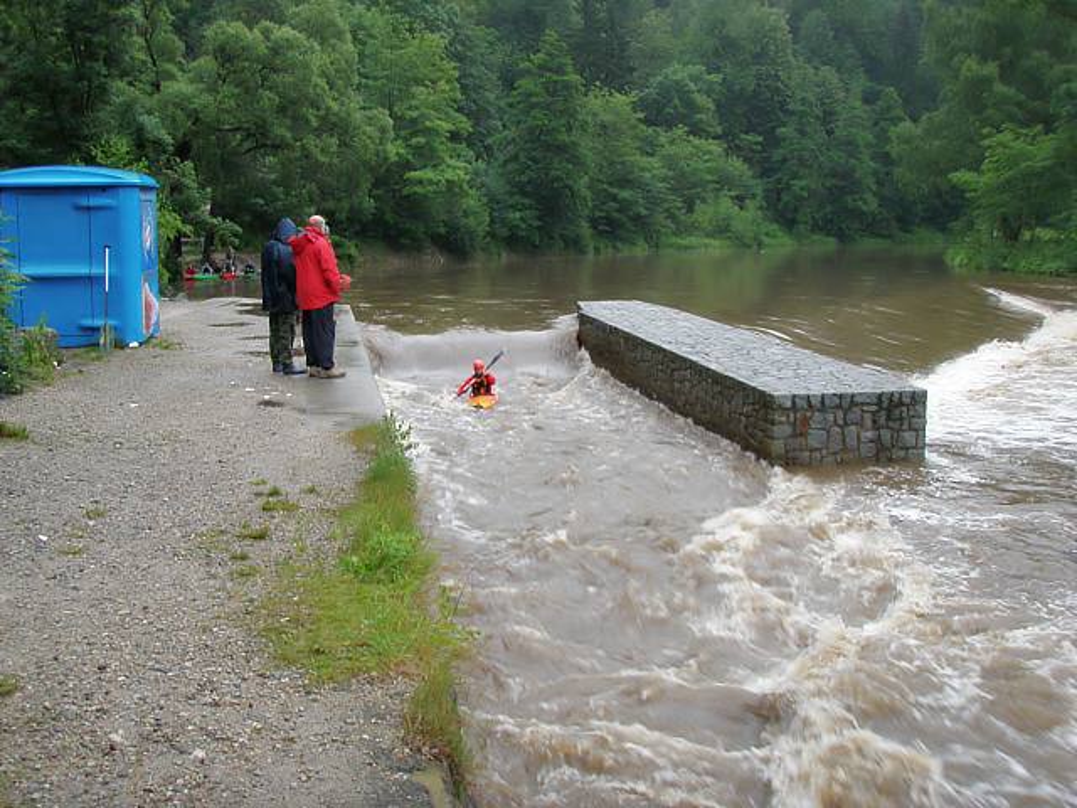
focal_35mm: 38
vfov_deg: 37.7
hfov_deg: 49.0
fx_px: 1182
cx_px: 538
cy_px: 404
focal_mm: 6.7
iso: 80
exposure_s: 1/40
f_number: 3.5
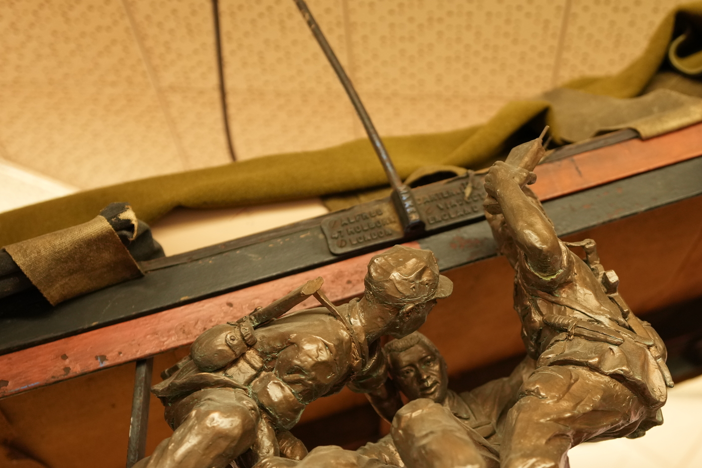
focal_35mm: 54
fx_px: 1053
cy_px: 352
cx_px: 413
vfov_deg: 24.8
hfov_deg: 36.8
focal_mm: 35
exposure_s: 1/40
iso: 1250
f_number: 2.8
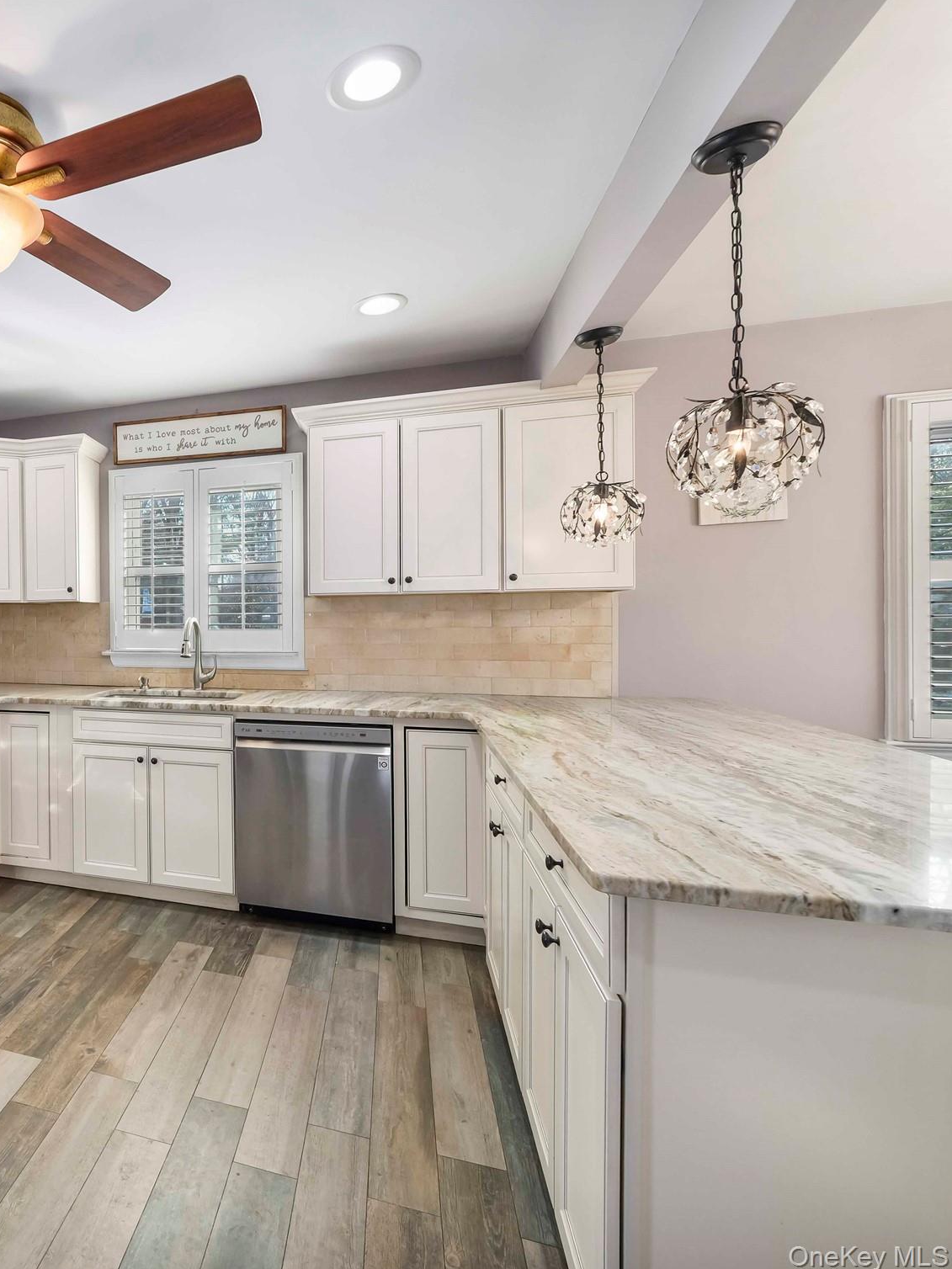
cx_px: 98
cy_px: 630
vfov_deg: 84.7
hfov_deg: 58.8
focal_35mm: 19
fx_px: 697
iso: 800
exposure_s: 1/50
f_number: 3.2
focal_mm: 7
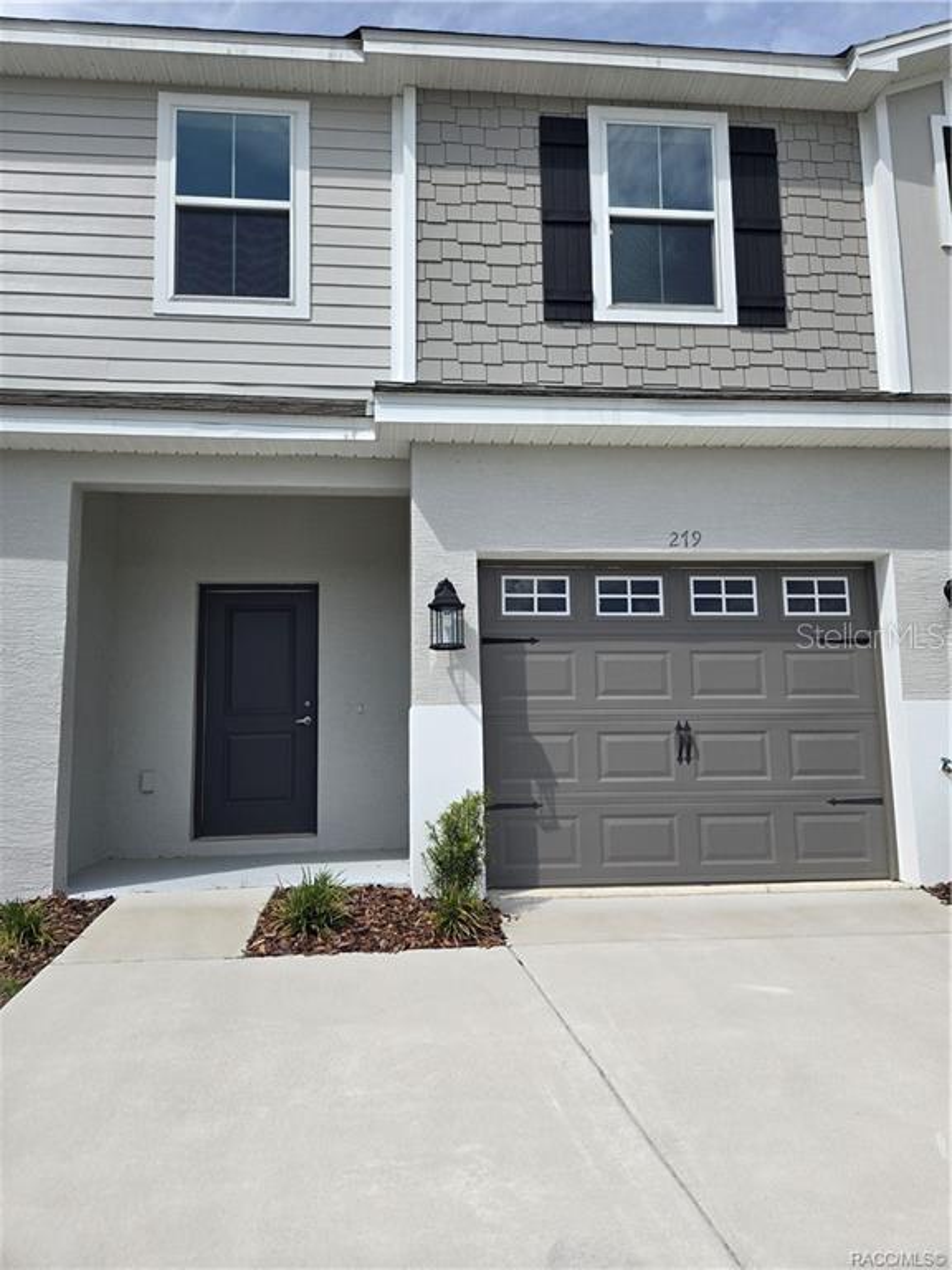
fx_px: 843
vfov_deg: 73.9
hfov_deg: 58.9
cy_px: 635
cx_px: 476
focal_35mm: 23
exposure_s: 1/2767
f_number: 1.8
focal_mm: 5.4
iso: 25
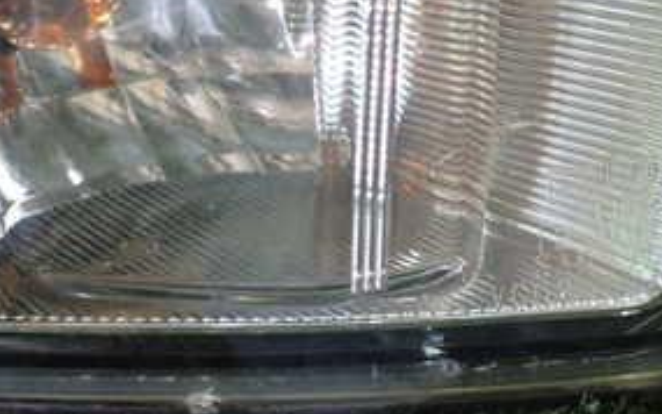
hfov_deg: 30.6
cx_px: 304
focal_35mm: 67
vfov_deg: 19.0
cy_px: 16
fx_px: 1209
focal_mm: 5.4
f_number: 2.3
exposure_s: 1/60
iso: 800
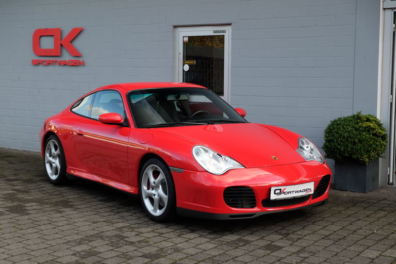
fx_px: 671
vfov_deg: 22.3
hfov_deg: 32.9
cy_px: 132
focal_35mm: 61
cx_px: 198
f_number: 4.5
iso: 200
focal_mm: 40.7
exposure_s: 1/160
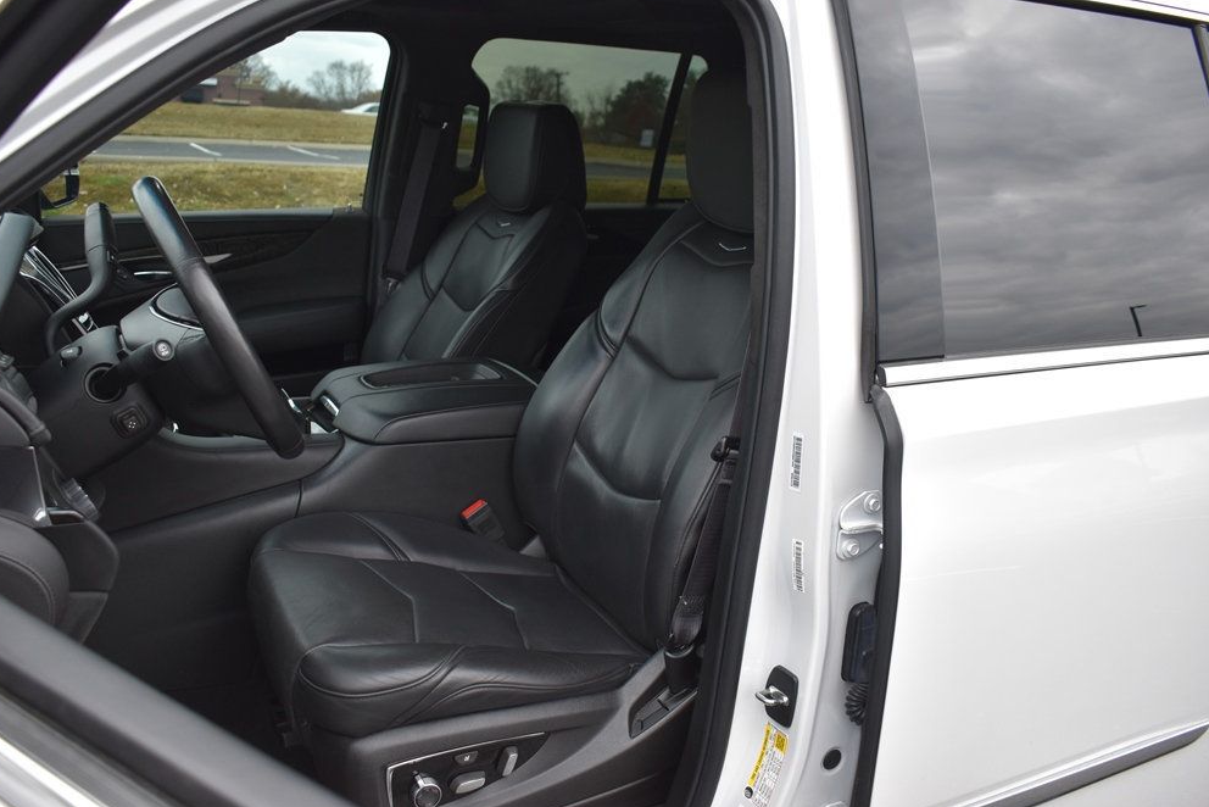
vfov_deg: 40.5
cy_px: 397
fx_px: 1092
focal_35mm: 33
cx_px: 586
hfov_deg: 57.9
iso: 400
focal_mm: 21
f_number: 4.5
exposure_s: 1/250
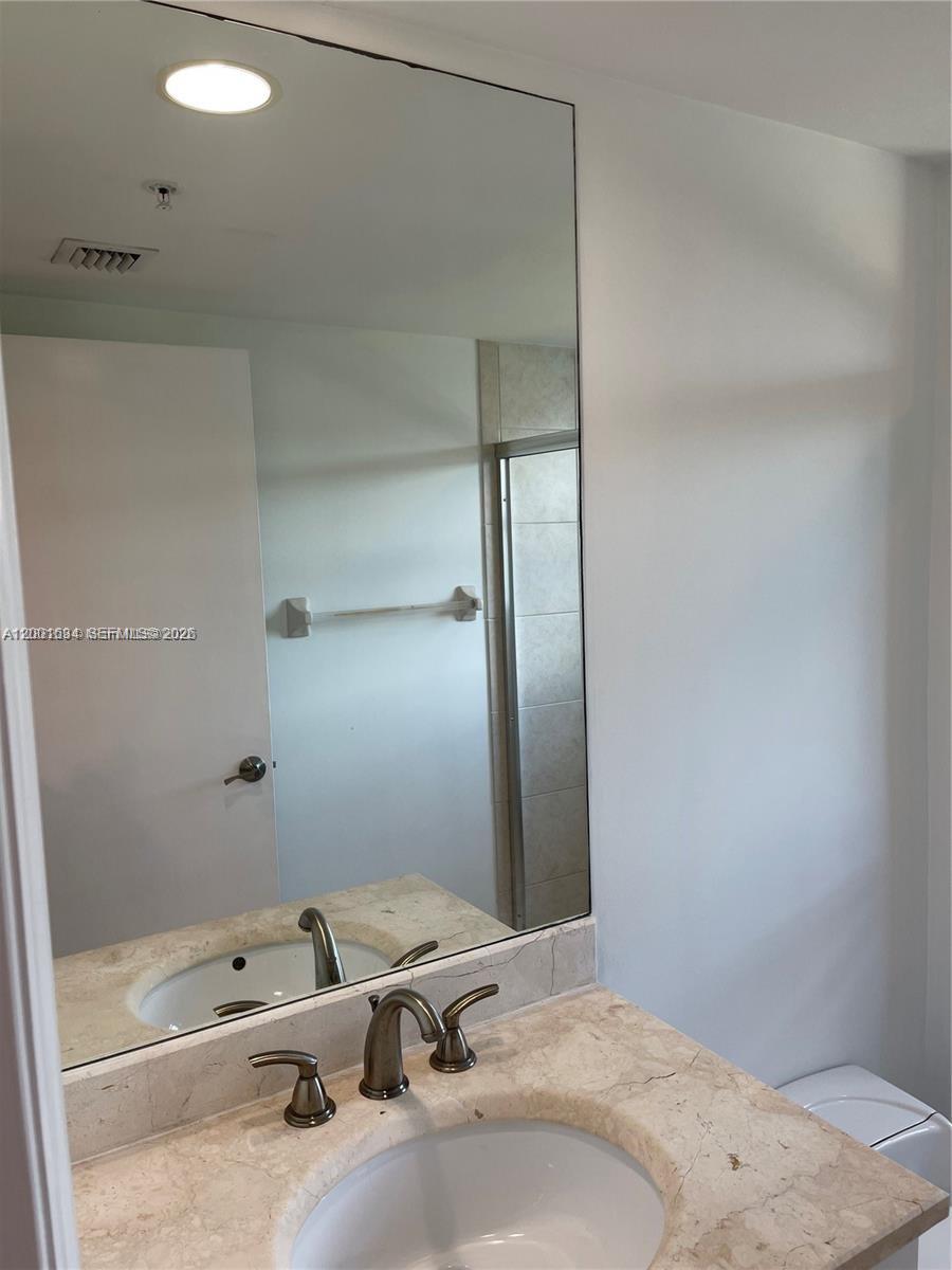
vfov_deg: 67.3
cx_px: 476
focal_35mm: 26
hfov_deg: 53.1
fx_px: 953
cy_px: 635
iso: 50
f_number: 1.6
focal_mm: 5.1
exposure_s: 1/120
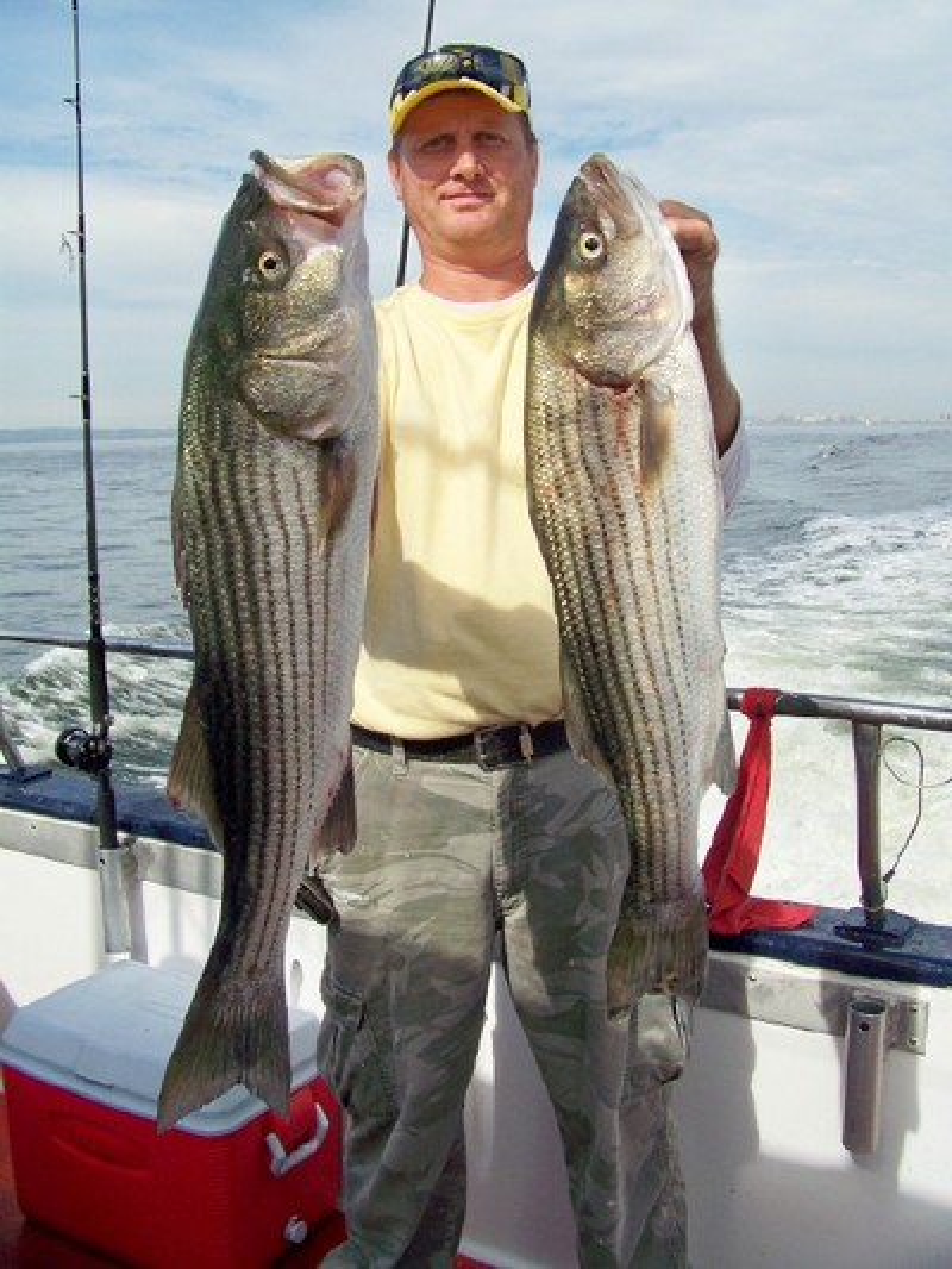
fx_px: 1320
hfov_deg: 39.7
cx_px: 476
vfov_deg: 51.3
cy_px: 634
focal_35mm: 36
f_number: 4
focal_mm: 5.85
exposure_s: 1/800
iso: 64
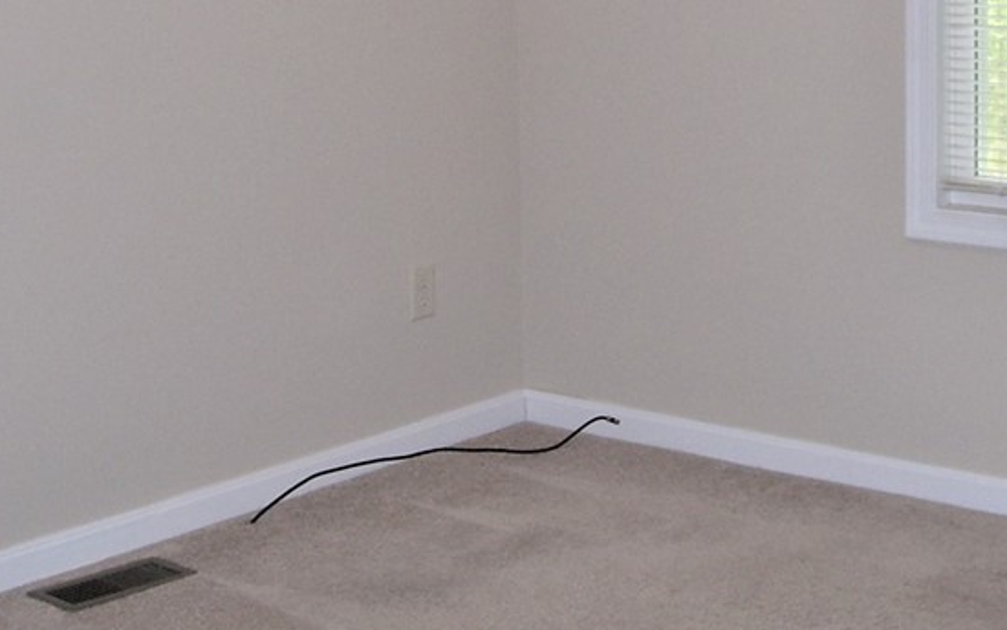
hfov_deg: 28.9
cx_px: 563
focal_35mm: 71
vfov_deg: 18.0
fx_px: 1949
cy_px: 28
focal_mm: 6
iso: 80
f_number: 2.7
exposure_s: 1/60
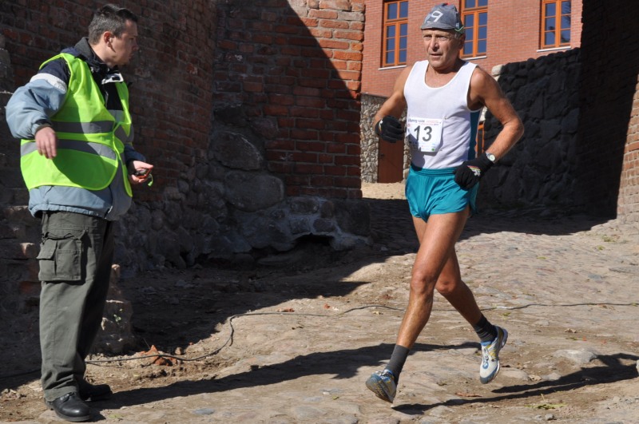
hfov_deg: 28.1
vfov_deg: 18.9
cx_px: 320
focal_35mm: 72
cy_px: 212
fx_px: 1276
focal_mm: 48
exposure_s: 1/500
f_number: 11
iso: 250
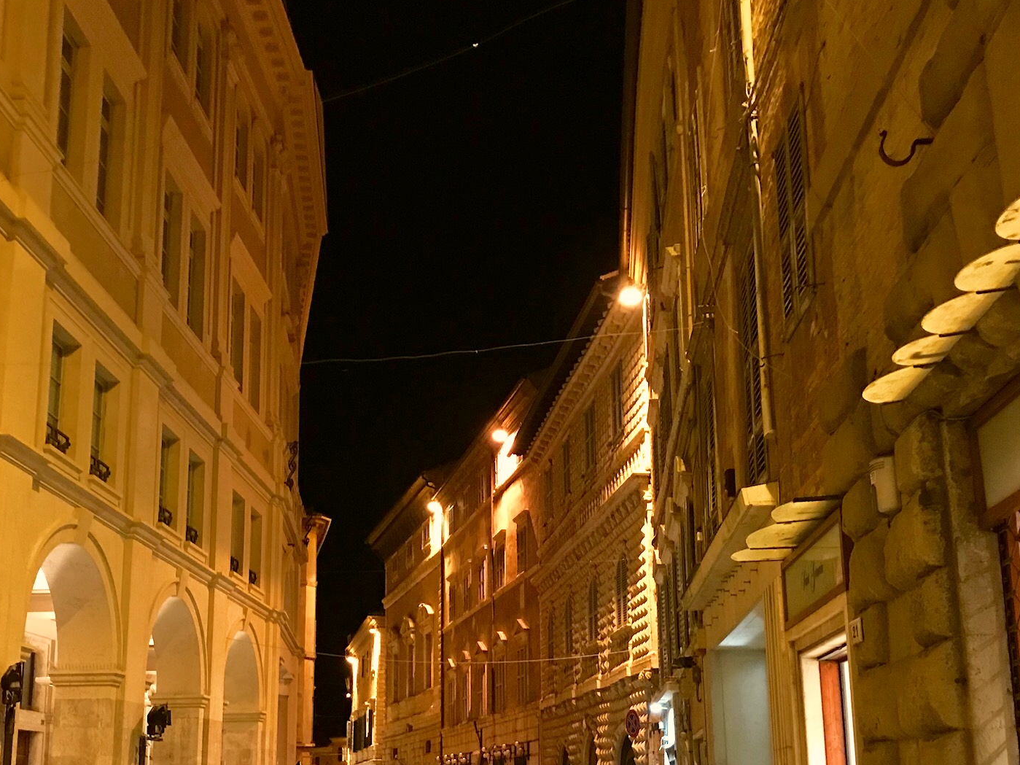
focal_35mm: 41
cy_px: 538
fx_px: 1208
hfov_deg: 45.8
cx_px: 494
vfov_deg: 34.6
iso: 80
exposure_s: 1/6
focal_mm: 3.99
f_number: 1.8
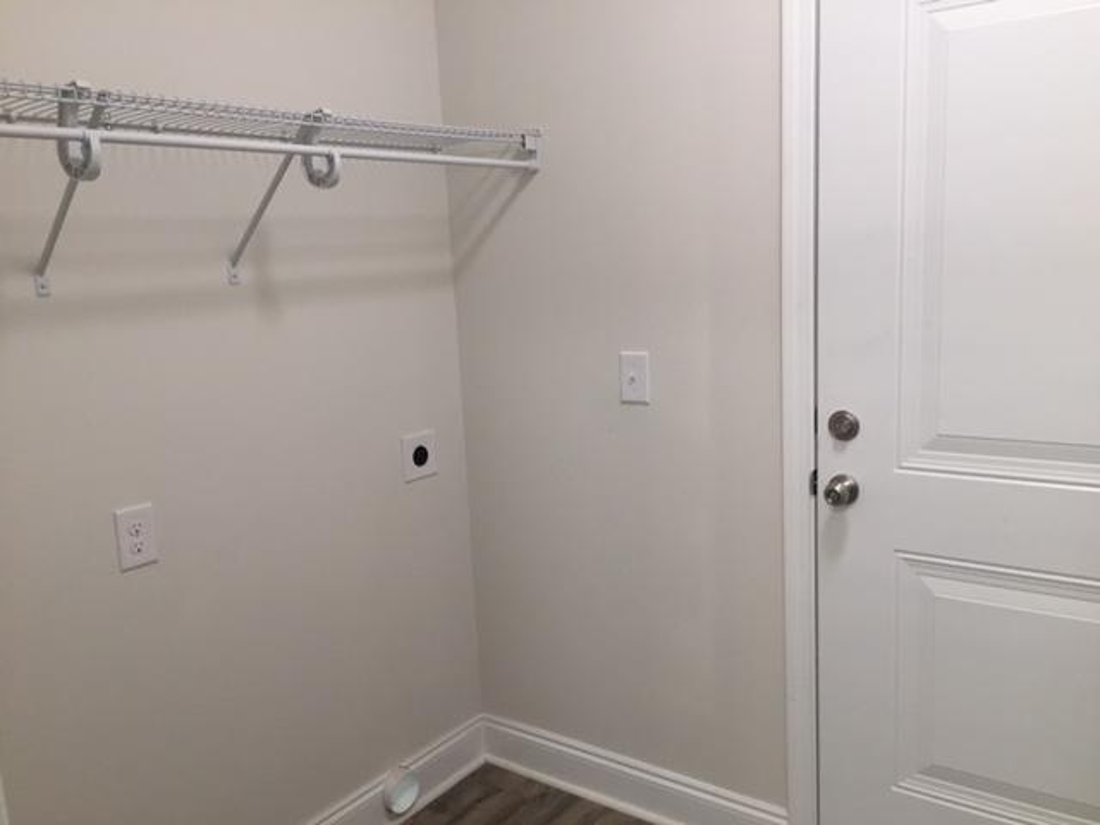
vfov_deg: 48.2
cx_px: 550
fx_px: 922
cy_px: 412
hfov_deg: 61.7
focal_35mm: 29
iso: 50
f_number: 2.2
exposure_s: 1/30
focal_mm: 4.15
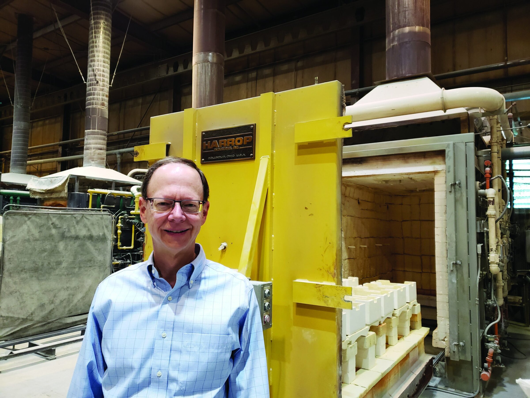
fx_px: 398
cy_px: 199
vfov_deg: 53.1
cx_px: 265
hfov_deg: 67.3
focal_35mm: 26
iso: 250
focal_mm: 4.3
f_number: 1.5
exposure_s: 1/40
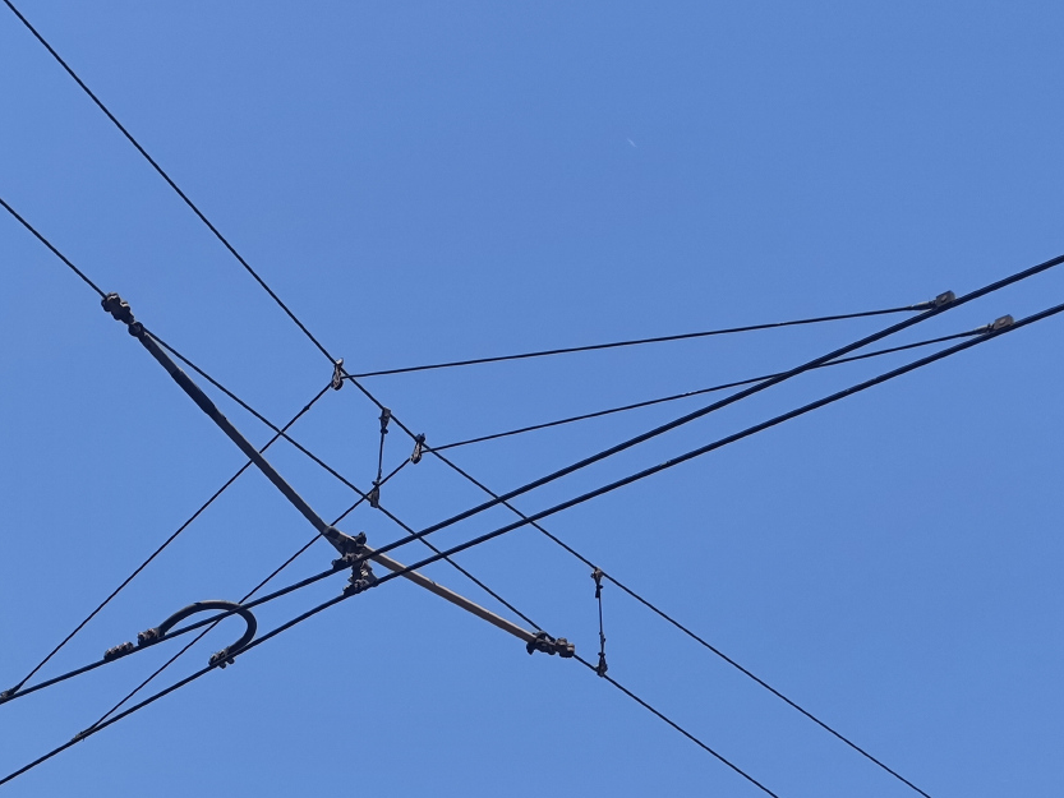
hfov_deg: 30.0
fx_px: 1967
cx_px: 332
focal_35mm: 64
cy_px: 527
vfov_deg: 22.8
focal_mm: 5.4
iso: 50
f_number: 1.8
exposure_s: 1/2605
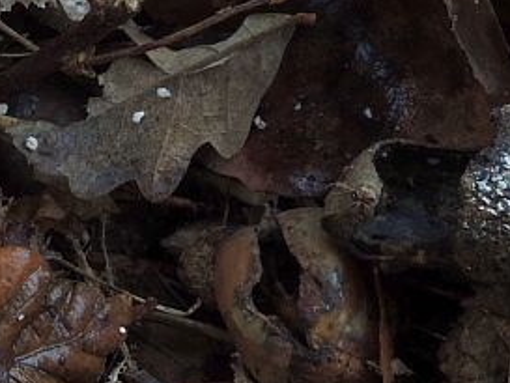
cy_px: -166
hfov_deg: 12.6
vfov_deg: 9.7
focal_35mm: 150
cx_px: -215
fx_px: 2211
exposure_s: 1/10
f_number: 8.3
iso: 100
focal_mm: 7.1
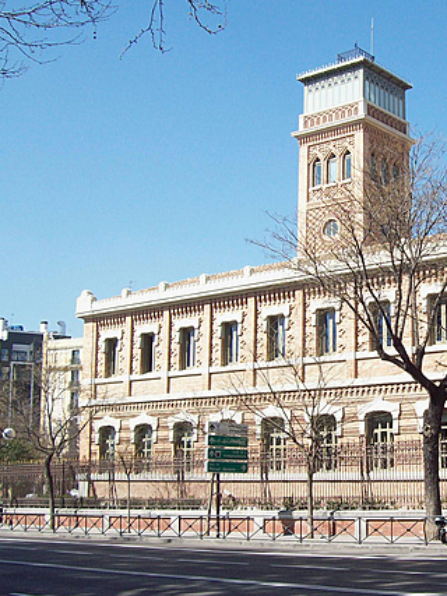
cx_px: 405
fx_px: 930
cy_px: 318
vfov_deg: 35.5
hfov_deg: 26.1
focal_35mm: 54
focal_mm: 6
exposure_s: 1/319
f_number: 4.8
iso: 80
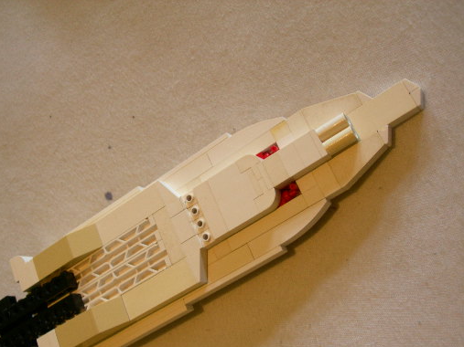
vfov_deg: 30.1
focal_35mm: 48
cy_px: 218
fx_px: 643
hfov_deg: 39.4
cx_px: 172
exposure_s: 1/5.3
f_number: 2.8
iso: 200
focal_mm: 7.8
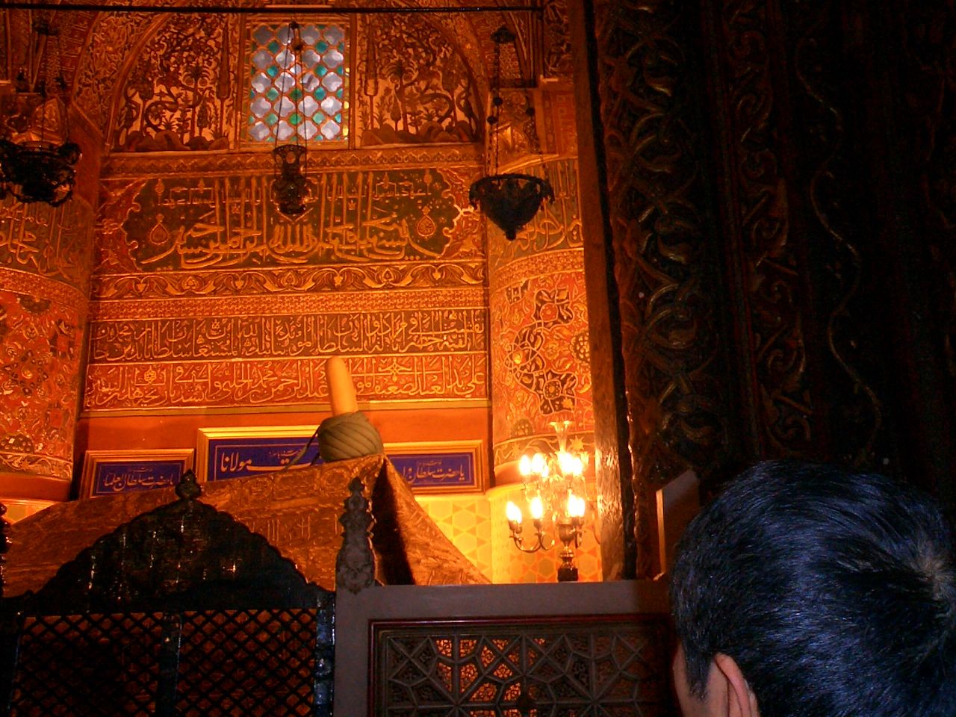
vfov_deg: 38.7
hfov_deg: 50.1
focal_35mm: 37
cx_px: 478
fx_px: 1022
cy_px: 358
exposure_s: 1/40
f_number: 3.5
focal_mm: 5.6
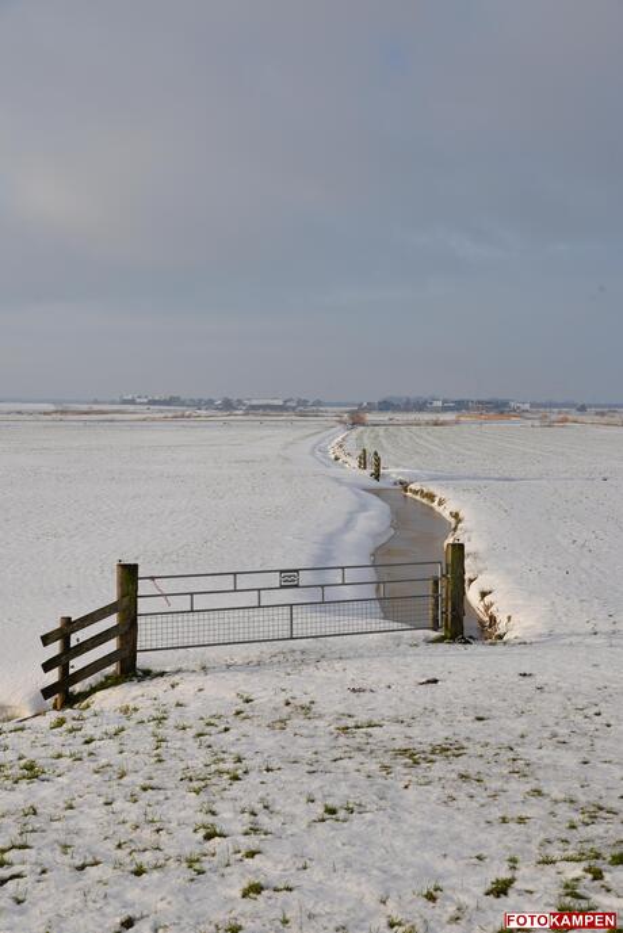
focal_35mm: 48
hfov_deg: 28.1
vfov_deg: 41.1
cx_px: 312
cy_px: 466
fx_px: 1245
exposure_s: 1/320
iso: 100
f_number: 9
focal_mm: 48
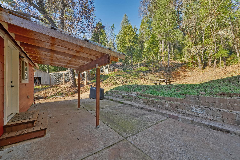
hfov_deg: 108.3
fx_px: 87
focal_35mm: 13
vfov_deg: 85.4
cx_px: 120
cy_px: 80
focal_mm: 13
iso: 100
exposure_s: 1/25
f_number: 7.1
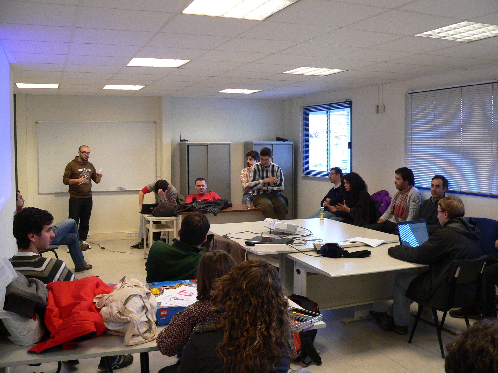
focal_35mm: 36
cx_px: 249
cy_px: 186
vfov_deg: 39.7
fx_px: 518
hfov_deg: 51.4
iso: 200
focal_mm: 6
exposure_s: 1/30
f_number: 2.8
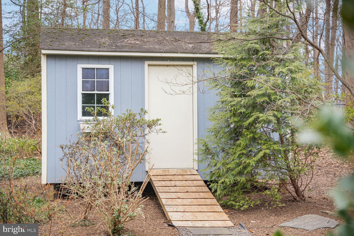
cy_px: 118
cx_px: 177
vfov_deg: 21.7
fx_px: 615
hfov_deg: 32.1
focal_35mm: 62
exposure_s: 1/125
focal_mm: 62.5
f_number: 2.8
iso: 100
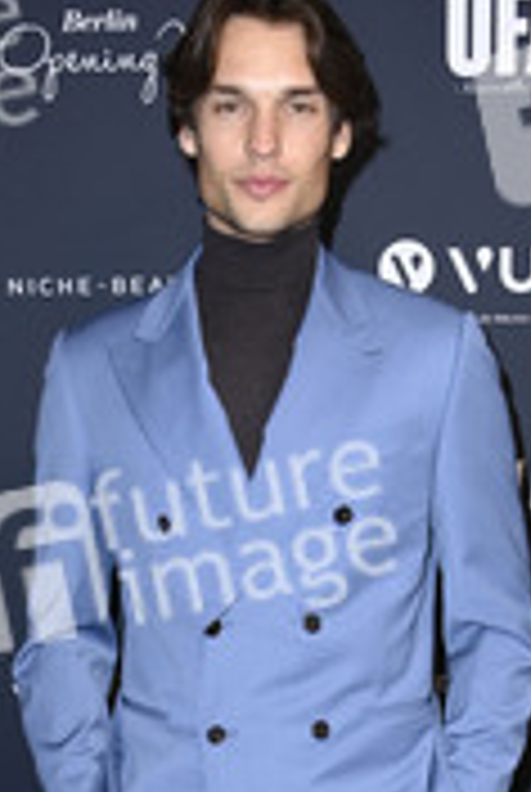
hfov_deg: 17.8
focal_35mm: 77
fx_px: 1697
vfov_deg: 25.1
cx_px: 297
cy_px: 774
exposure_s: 1/250
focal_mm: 34
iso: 640
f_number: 5.6
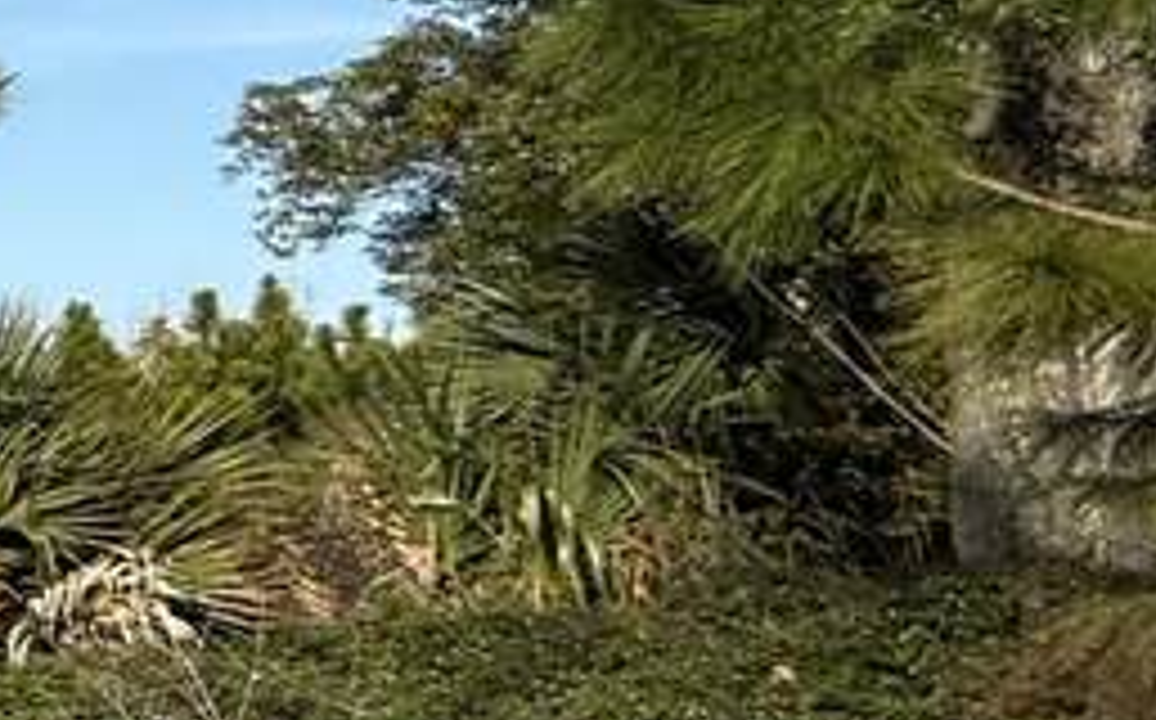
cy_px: 428
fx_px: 2329
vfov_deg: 17.6
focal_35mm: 74
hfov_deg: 15.6
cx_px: -1556
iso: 50
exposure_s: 1/1068
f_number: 2.2
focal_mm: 2.22
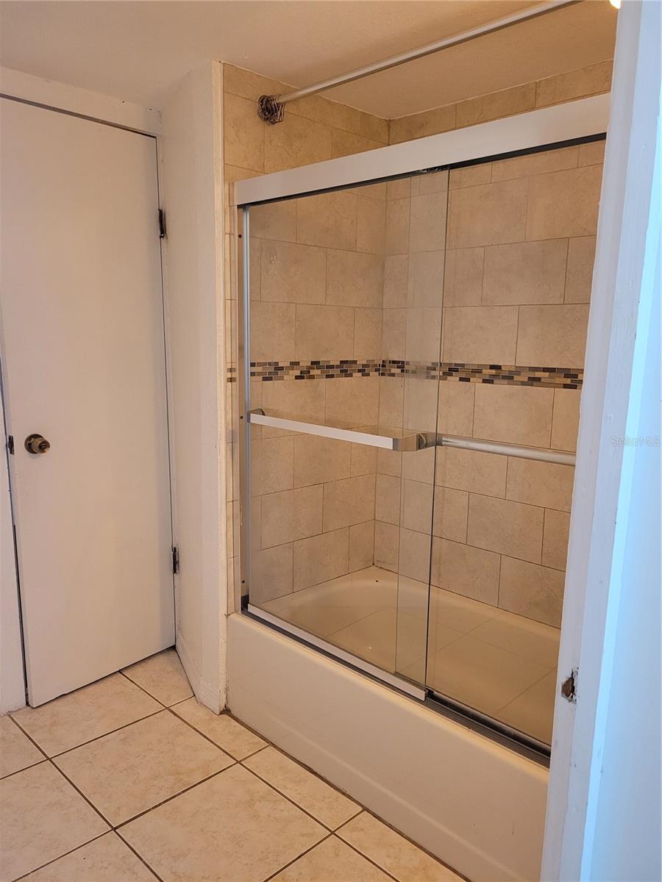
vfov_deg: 67.3
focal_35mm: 26
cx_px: 331
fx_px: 663
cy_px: 441
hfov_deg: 53.1
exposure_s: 1/120
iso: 320
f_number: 1.8
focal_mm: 5.4
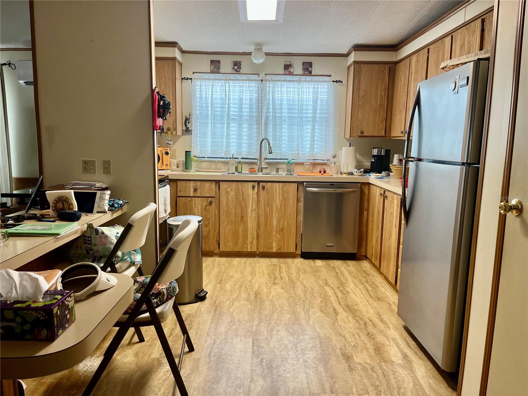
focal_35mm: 26
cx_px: 264
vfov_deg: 53.1
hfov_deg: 67.3
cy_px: 198
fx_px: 397
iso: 125
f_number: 1.6
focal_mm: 5.1
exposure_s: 1/120
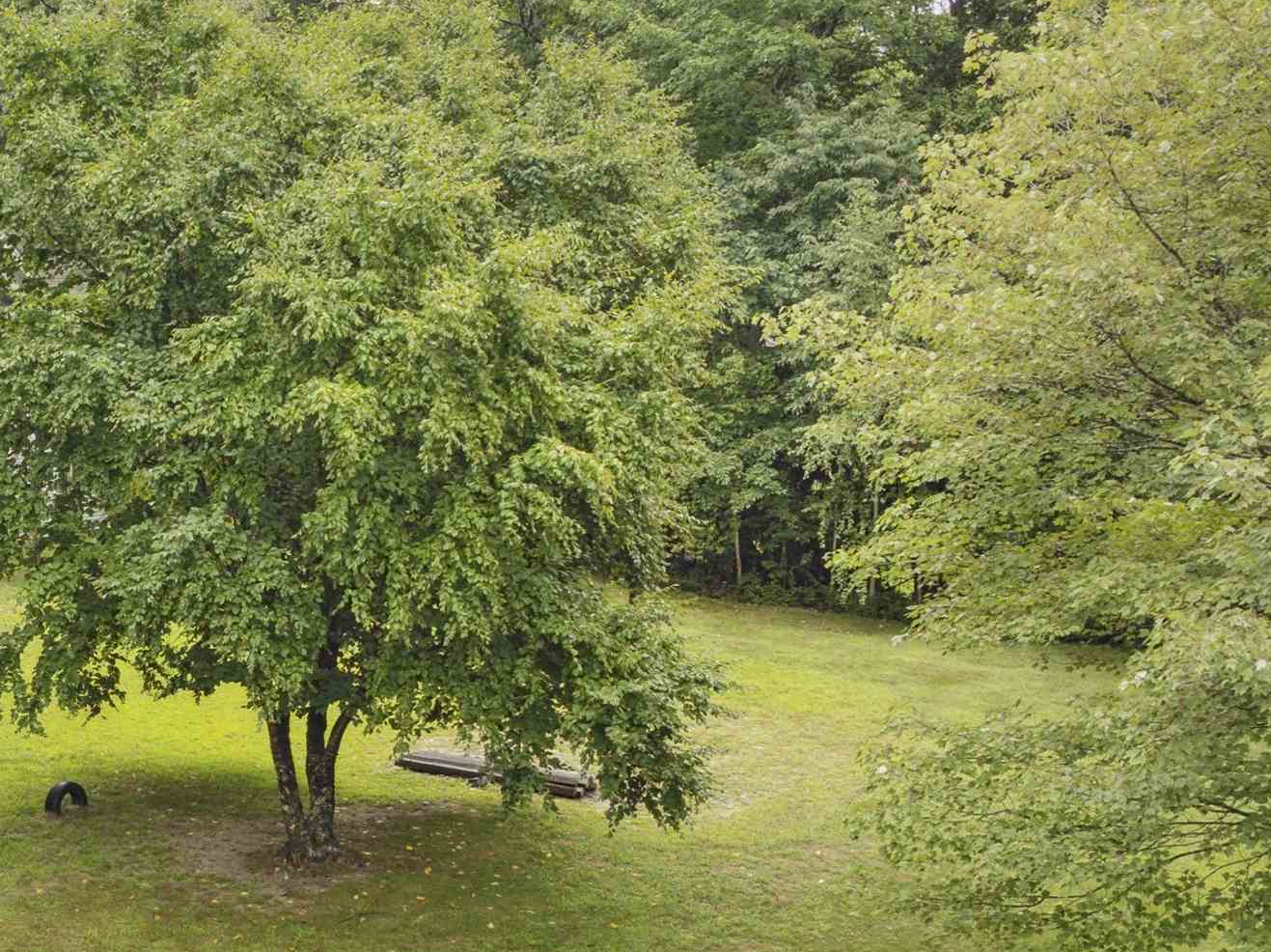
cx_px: -170
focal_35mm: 56
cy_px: 617
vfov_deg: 26.0
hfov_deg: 30.3
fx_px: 2055
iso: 400
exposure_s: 1/160
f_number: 4.5
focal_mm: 12.3
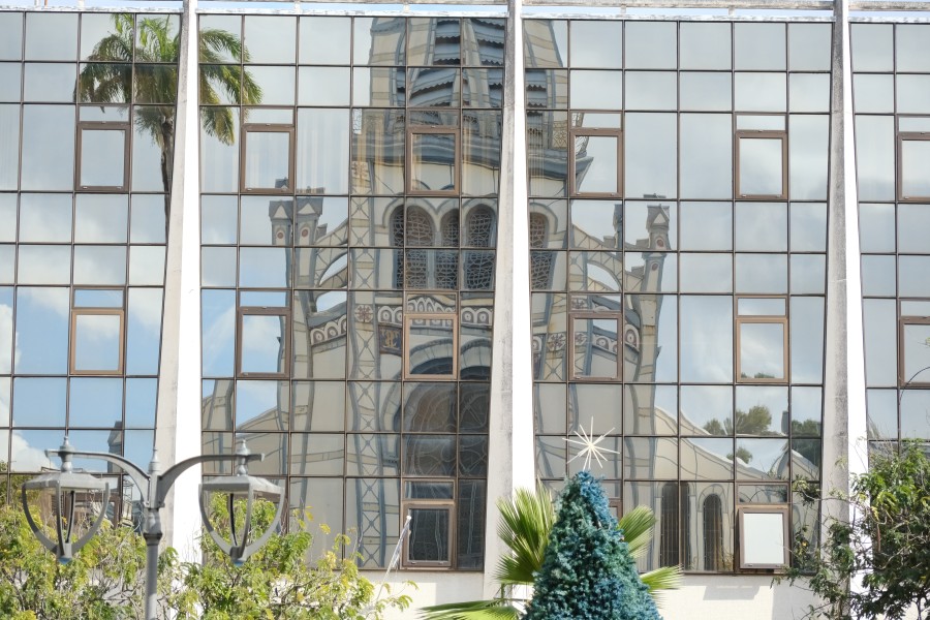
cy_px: 310
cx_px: 465
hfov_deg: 19.5
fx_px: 2712
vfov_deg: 13.0
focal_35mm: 105
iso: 1600
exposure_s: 1/4000
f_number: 4
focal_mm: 70
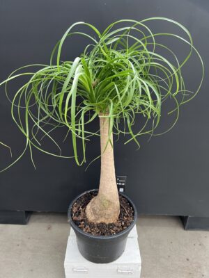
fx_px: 209
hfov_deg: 53.1
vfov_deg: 67.3
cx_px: 104
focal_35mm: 26
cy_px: 139
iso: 125
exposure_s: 1/81
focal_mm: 5.7
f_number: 1.5
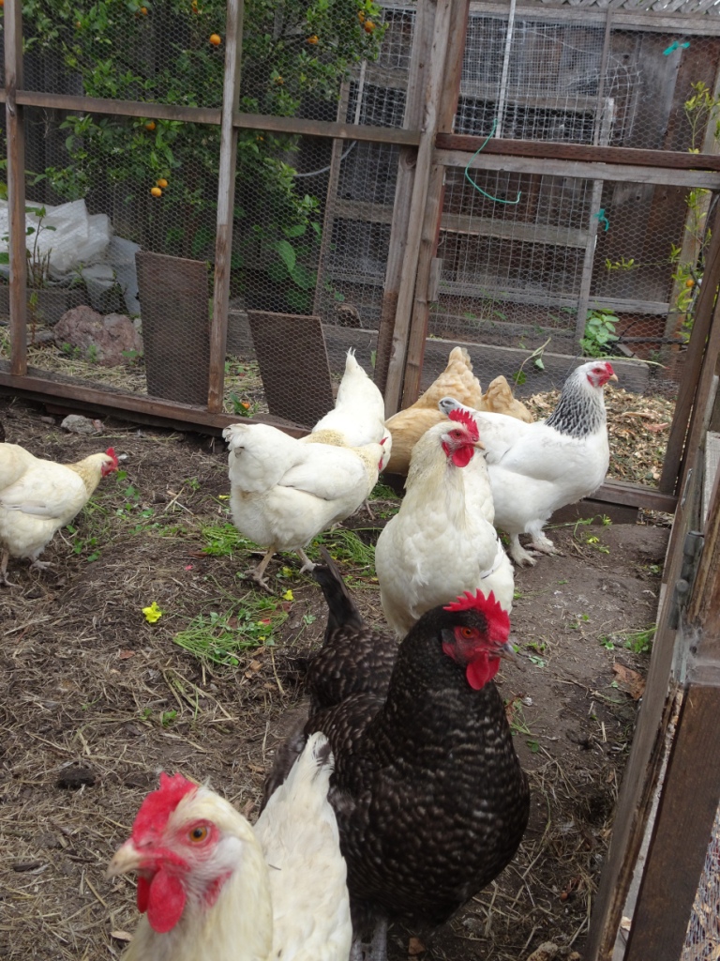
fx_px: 887
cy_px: 480
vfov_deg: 56.8
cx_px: 360
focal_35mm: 32
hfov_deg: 44.2
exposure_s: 1/250
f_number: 4
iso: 80
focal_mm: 5.43
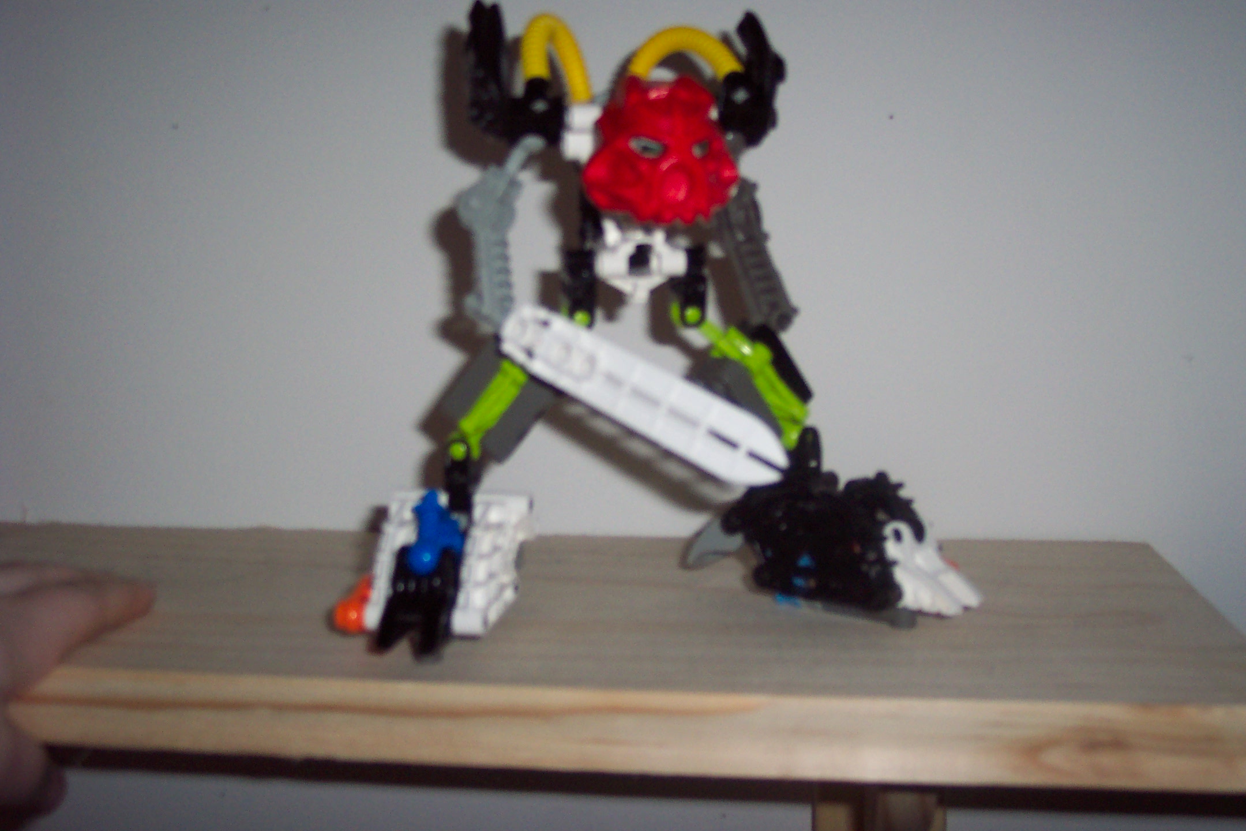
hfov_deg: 50.7
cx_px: 623
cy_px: 416
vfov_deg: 35.1
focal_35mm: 38
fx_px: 1315
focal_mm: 8
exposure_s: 1/30
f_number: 2.8
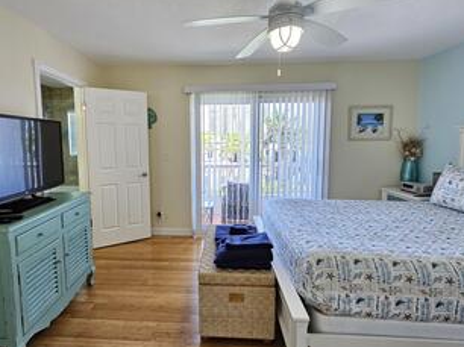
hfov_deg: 90.7
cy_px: 161
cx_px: 205
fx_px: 228
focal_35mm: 17
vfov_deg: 74.5
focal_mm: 2.2
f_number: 2.2
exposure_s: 1/60
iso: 200
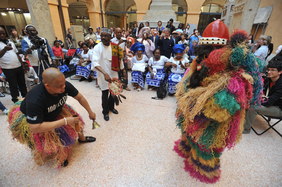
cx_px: 141
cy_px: 94
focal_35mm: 17
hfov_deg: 93.3
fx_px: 133
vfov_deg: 70.4
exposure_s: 1/125
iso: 800
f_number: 4.5
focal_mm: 17
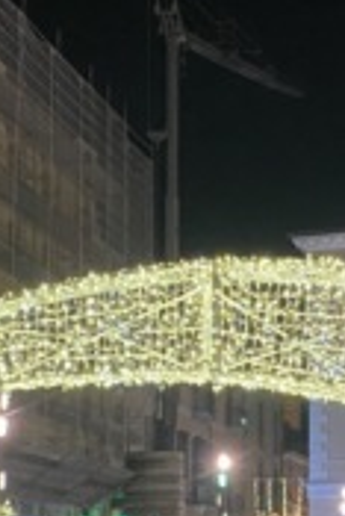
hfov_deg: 13.0
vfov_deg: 19.2
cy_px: 436
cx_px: 227
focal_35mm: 105
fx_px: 1506
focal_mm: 4.25
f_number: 1.8
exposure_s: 1/33
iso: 500
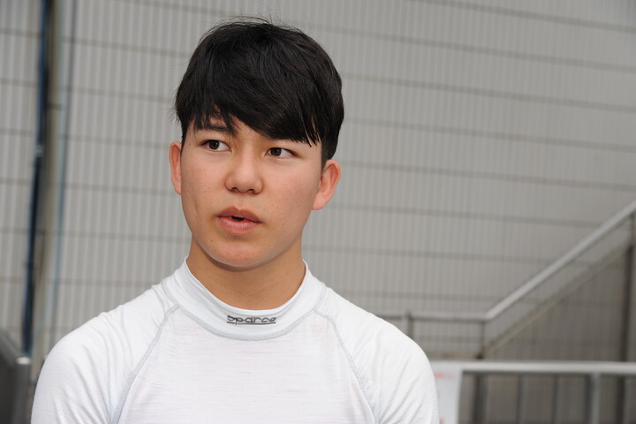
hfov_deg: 30.5
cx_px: 318
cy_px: 212
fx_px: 1166
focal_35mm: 66
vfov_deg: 20.6
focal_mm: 66
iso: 200
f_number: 5.6
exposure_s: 1/125
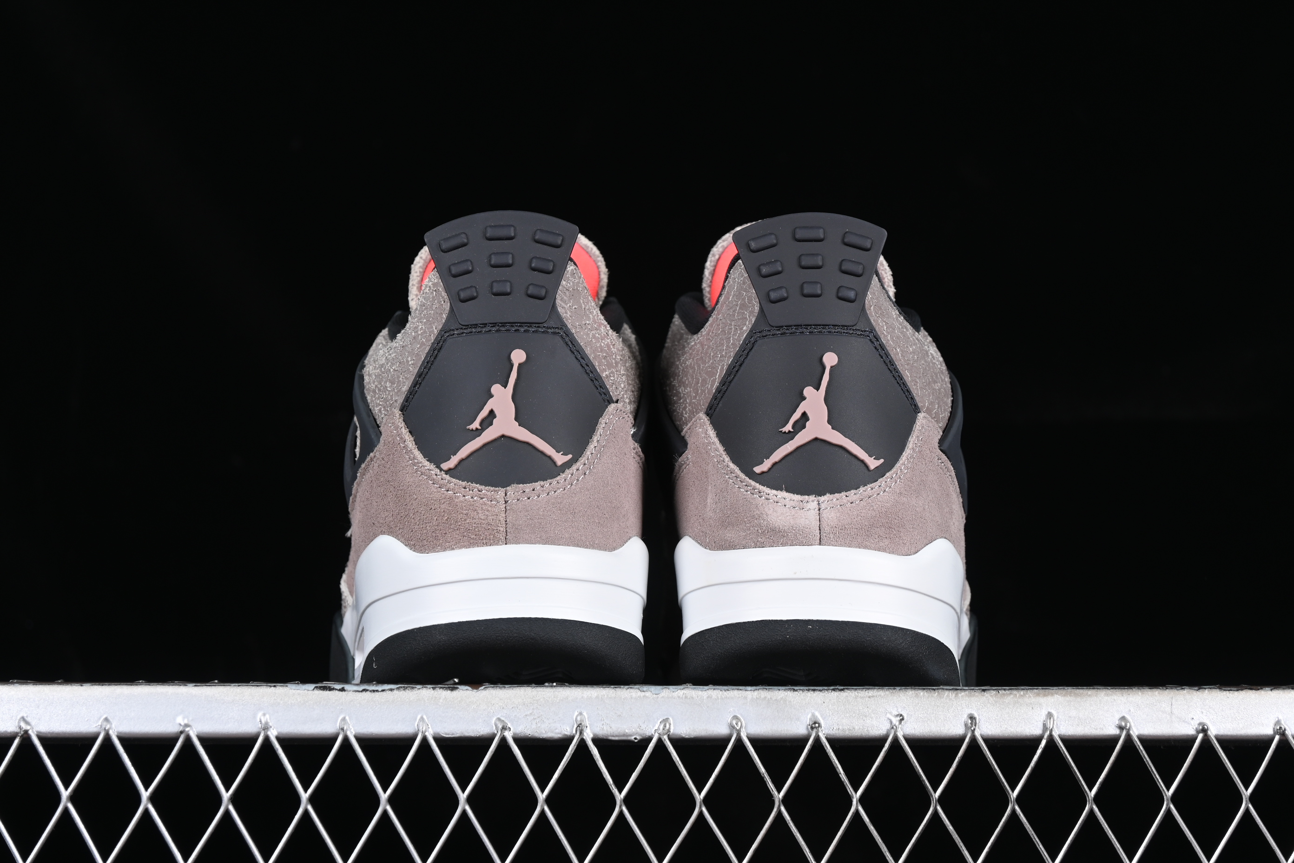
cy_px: 432
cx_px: 647
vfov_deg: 18.2
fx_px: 2696
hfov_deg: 27.0
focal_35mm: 75
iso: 160
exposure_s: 1/60
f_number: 6.3
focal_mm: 50
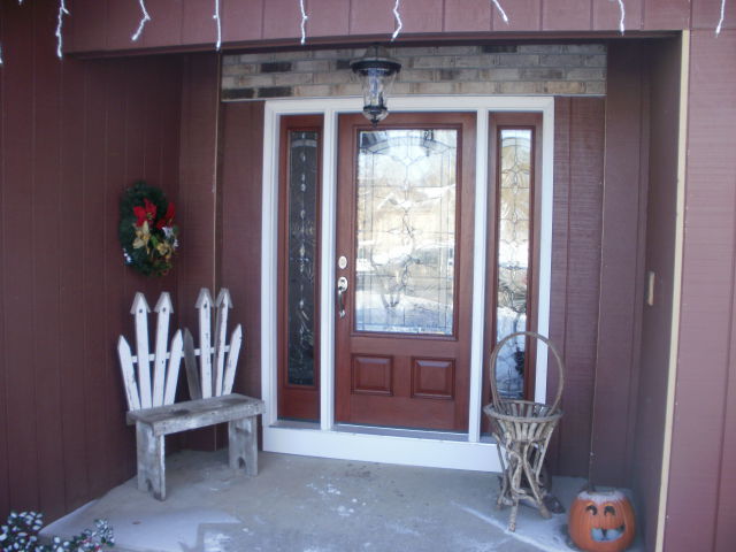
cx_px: 368
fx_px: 765
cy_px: 276
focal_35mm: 36
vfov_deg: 39.7
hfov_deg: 51.4
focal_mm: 6.3
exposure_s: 1/80
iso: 100
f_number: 3.5
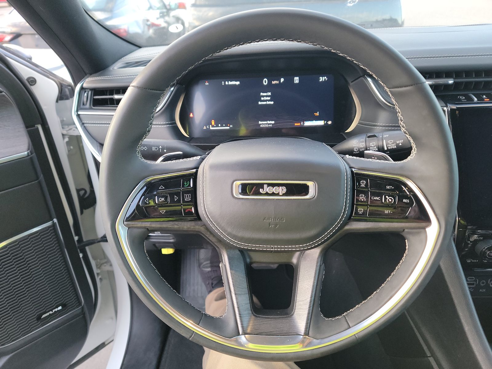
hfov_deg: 71.6
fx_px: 341
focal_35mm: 24
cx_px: 246
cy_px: 184
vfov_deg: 56.8
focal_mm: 6.7
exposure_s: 1/59
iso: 610
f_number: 1.8
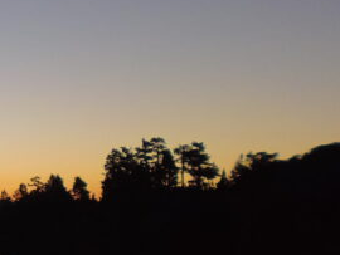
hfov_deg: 17.6
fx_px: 895
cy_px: 192
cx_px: -263
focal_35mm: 91
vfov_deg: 16.2
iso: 160
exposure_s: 1/160
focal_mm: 4.3
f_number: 2.8
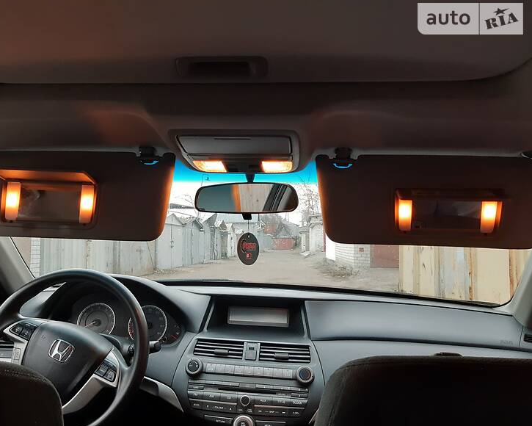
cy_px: 214
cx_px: 241
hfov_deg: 62.1
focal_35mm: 28
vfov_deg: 51.5
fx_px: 441
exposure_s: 1/50
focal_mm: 3.9
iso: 200
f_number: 1.7
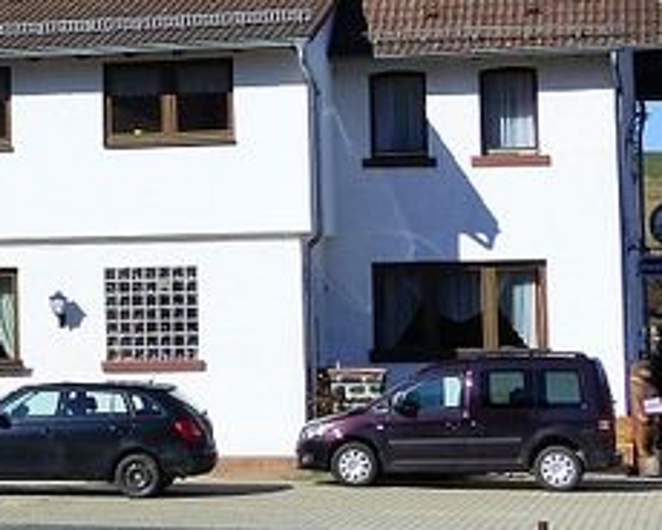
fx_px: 2939
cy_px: 132
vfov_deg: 10.3
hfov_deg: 12.5
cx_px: -158
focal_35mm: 150
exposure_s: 1/1300
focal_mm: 8.7
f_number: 4
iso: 250
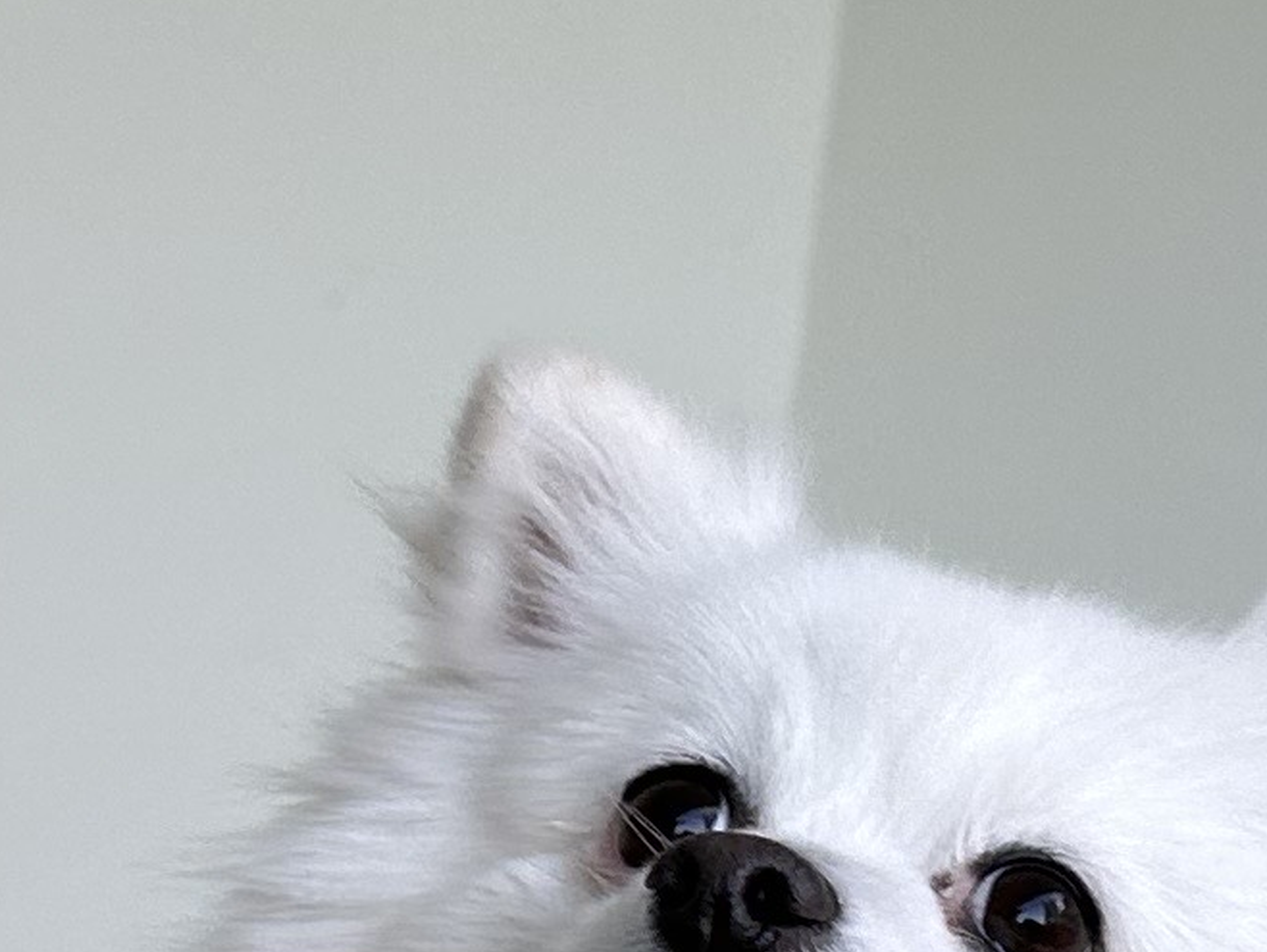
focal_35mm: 147
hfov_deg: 13.3
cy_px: 1422
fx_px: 5382
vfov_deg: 9.8
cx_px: 67
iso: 80
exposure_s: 1/120
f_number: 1.78
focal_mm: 6.86
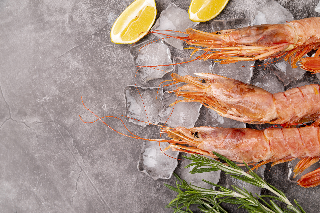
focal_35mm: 55
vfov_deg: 24.6
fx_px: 489
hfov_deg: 36.2
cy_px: 106
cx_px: 160
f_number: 8
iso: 100
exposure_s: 1/2
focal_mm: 55
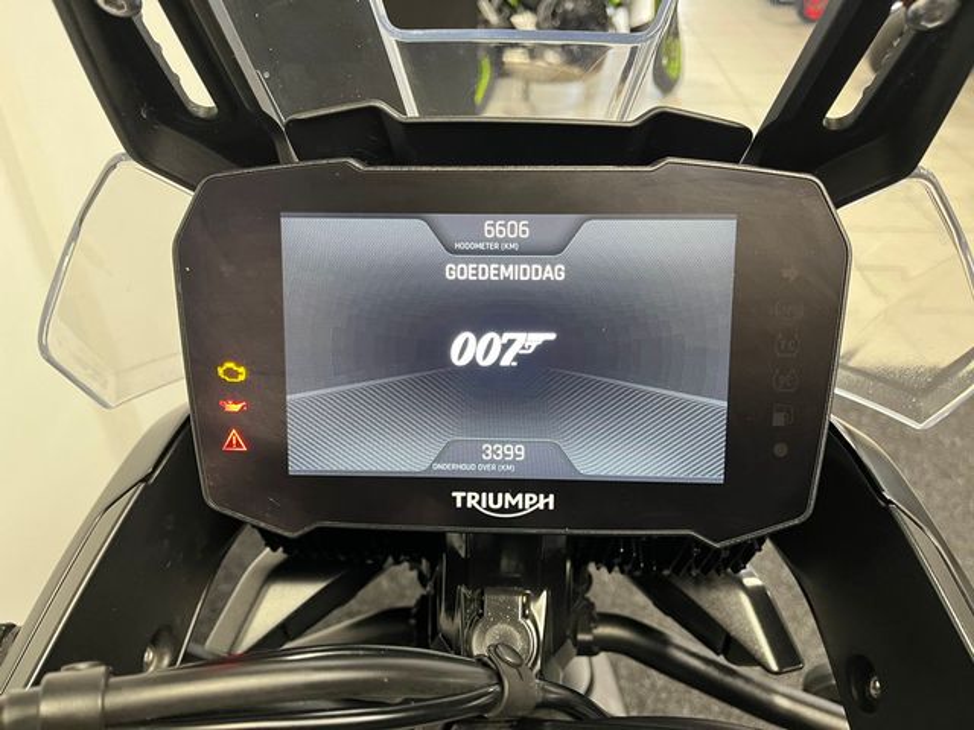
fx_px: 732
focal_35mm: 26
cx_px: 487
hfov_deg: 67.3
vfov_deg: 53.1
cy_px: 365
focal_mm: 5.1
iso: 400
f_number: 1.6
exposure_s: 1/50
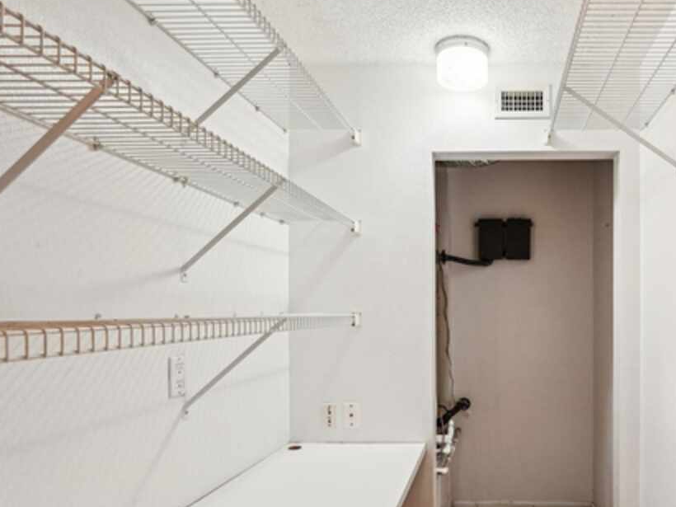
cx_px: 495
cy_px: 312
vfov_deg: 54.8
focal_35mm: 25
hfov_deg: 66.2
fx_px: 483
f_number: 8
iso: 400
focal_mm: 16.5
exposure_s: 1/8
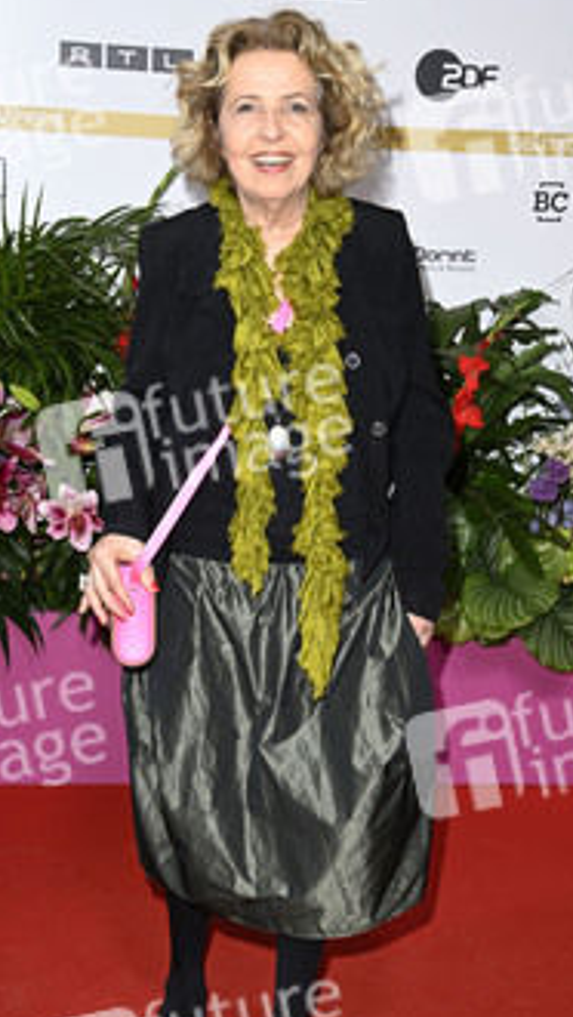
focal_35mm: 66
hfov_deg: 18.3
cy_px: 592
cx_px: 283
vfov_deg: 31.8
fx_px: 1780
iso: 640
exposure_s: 1/250
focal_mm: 52
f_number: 6.3
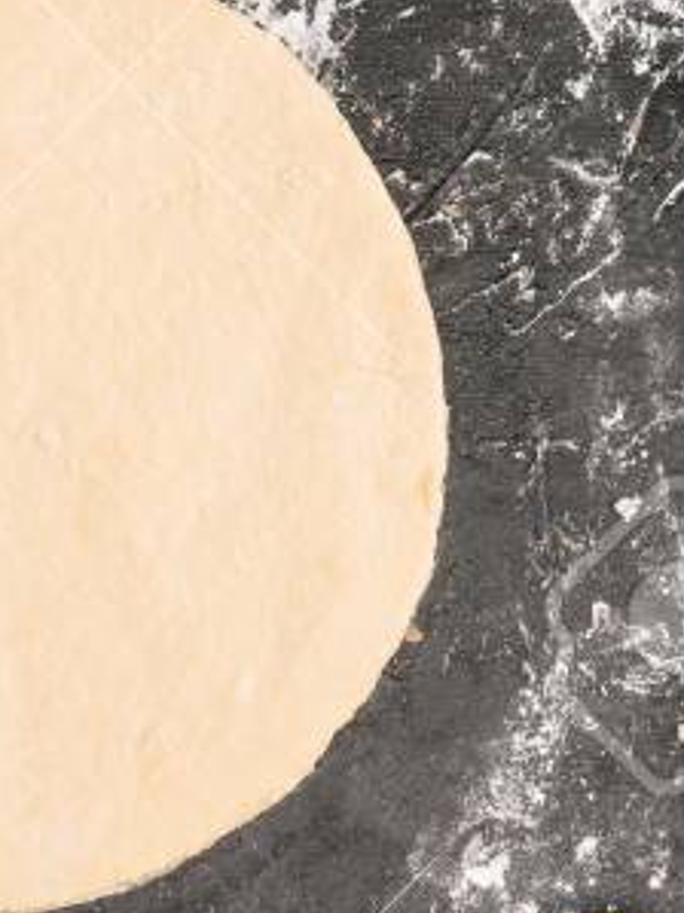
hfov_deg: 7.9
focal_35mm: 188
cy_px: 511
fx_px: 4957
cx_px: 119
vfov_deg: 10.5
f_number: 6.3
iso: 160
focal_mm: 45
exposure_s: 1/200
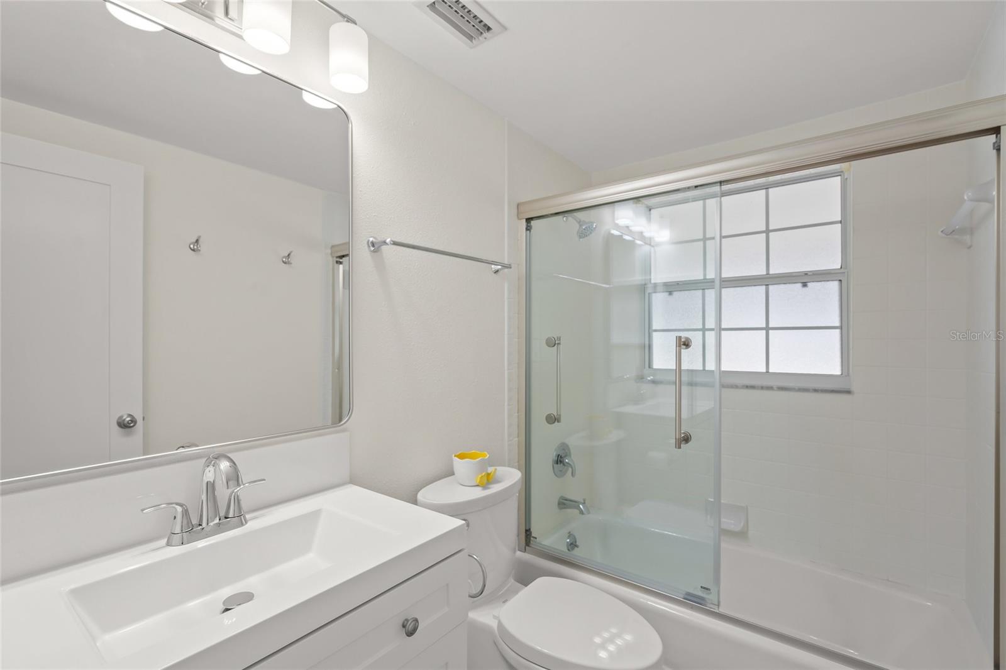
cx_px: 503
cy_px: 335
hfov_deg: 96.7
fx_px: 447
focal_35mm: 16
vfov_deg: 73.7
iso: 250
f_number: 6.3
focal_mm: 16
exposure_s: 1/15
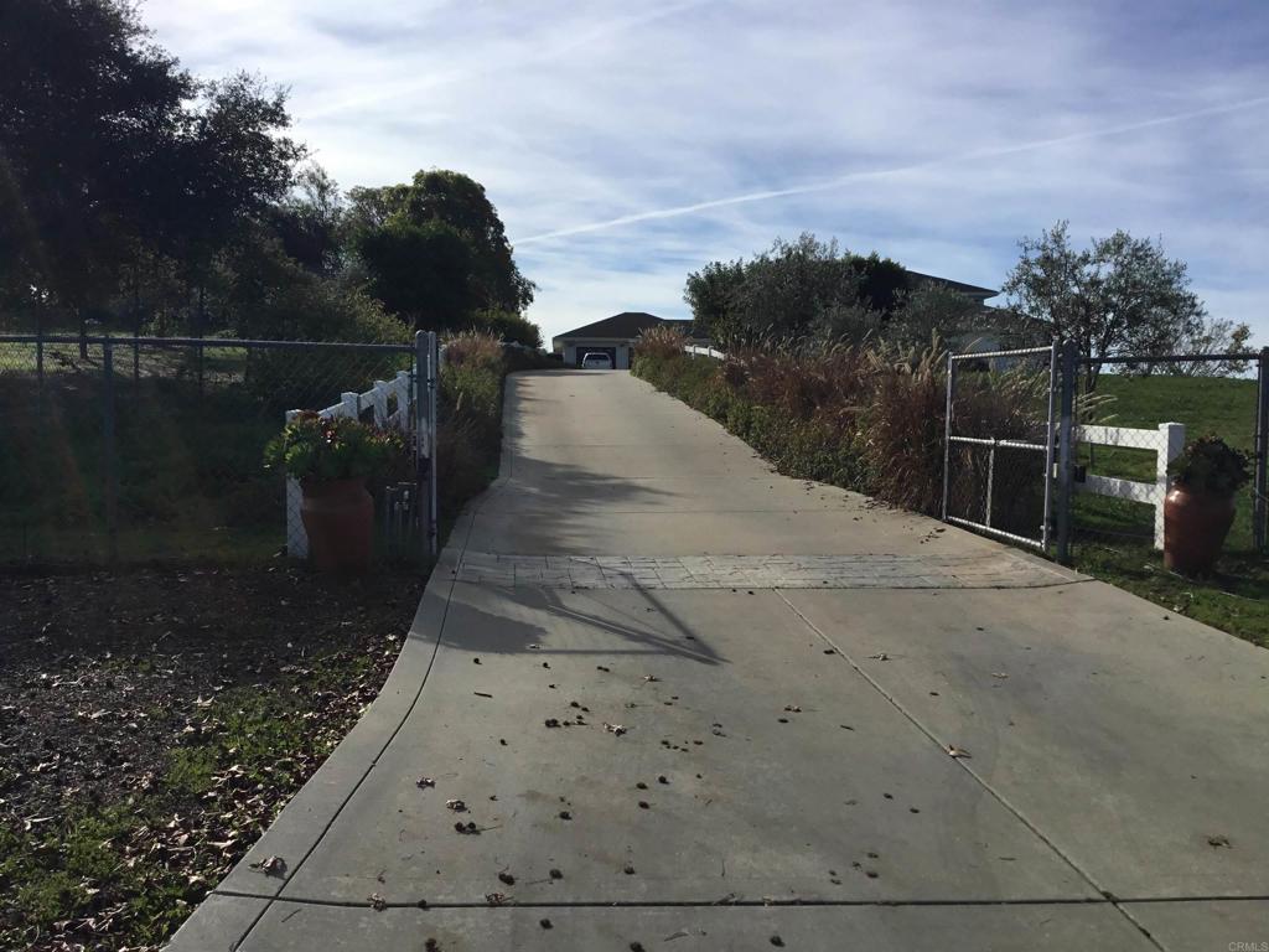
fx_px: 1136
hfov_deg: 58.4
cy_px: 476
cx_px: 634
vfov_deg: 45.4
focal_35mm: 31
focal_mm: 3.3
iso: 25
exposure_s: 1/2632
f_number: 2.4
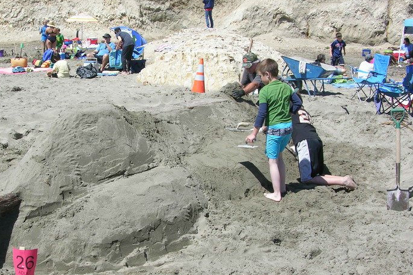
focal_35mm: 53
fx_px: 608
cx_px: 138
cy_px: 176
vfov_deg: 25.4
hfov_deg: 37.1
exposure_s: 1/228
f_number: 5.6
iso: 50
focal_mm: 8.9
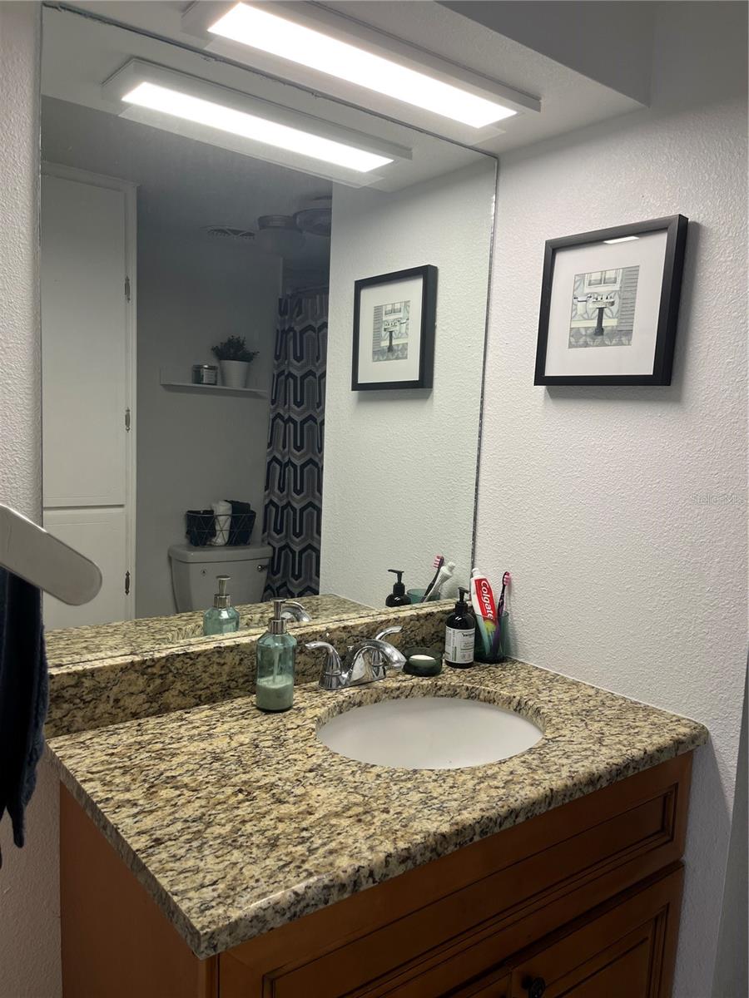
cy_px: 499
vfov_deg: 67.3
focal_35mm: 26
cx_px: 374
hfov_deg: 53.1
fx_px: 750
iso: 64
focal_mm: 5.1
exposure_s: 1/120
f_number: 1.6
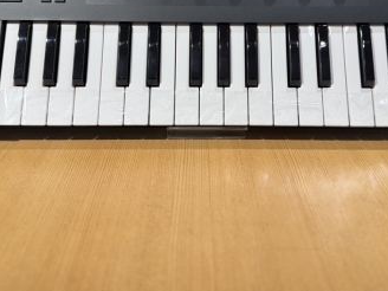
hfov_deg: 48.9
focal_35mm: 38
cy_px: 66
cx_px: 211
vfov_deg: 36.7
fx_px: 426
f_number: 1.78
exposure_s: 1/120
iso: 80
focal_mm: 6.76
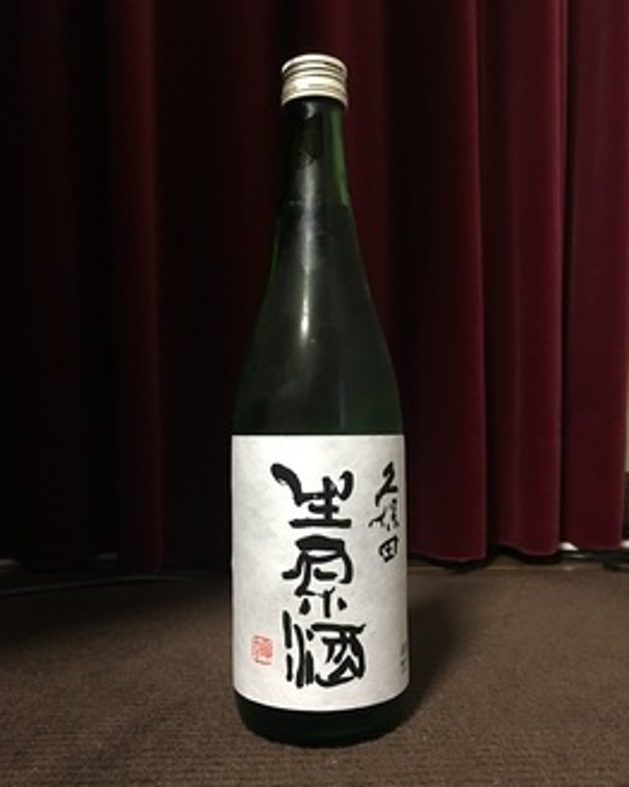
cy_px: 428
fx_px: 722
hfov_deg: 47.1
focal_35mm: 31
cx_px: 316
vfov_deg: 57.1
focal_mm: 4.15
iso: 250
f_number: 2.2
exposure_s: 1/15
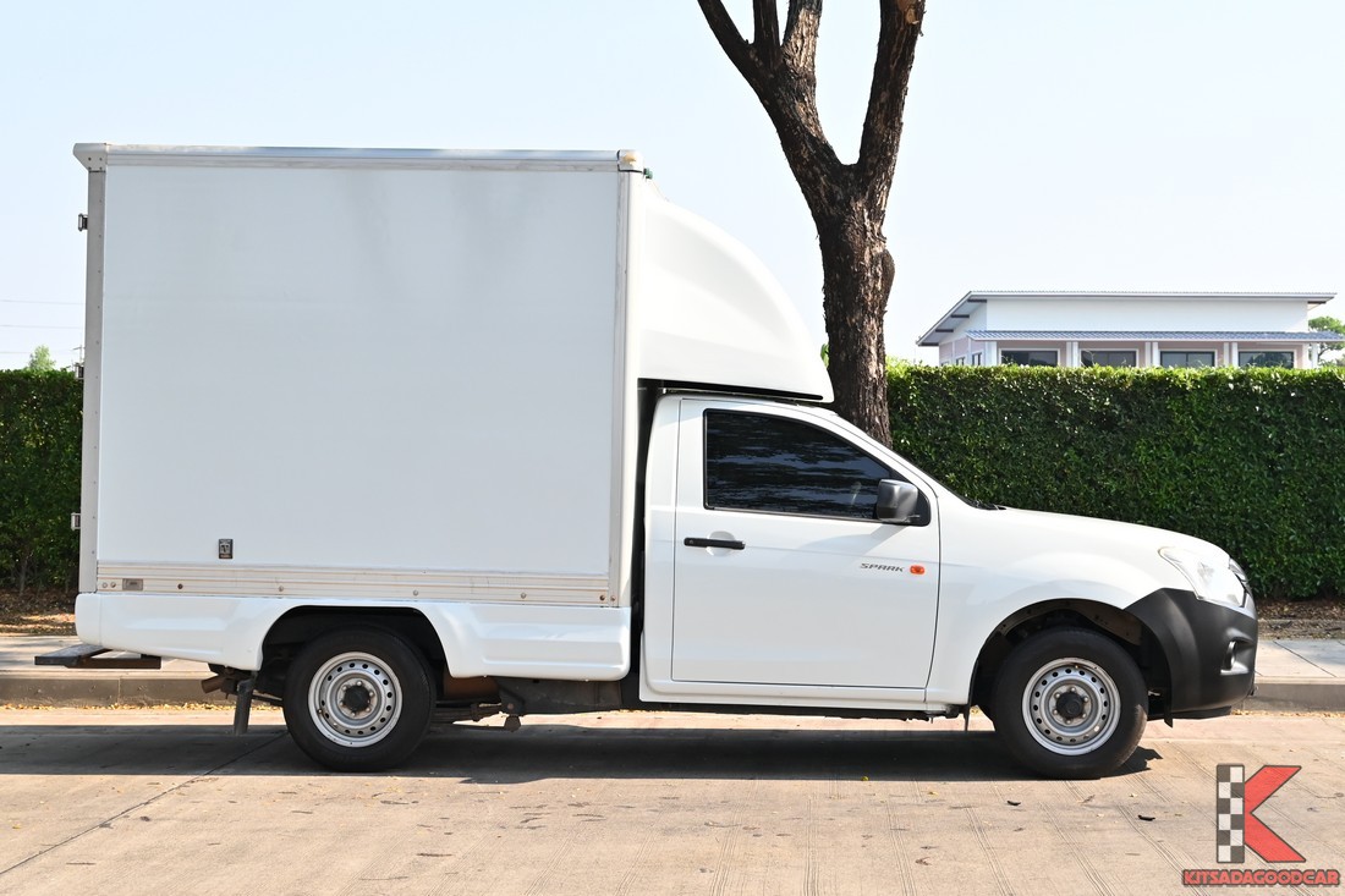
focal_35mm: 57
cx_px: 672
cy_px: 448
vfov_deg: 23.8
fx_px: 2129
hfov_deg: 35.1
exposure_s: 1/1500
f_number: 5.6
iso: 560
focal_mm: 38
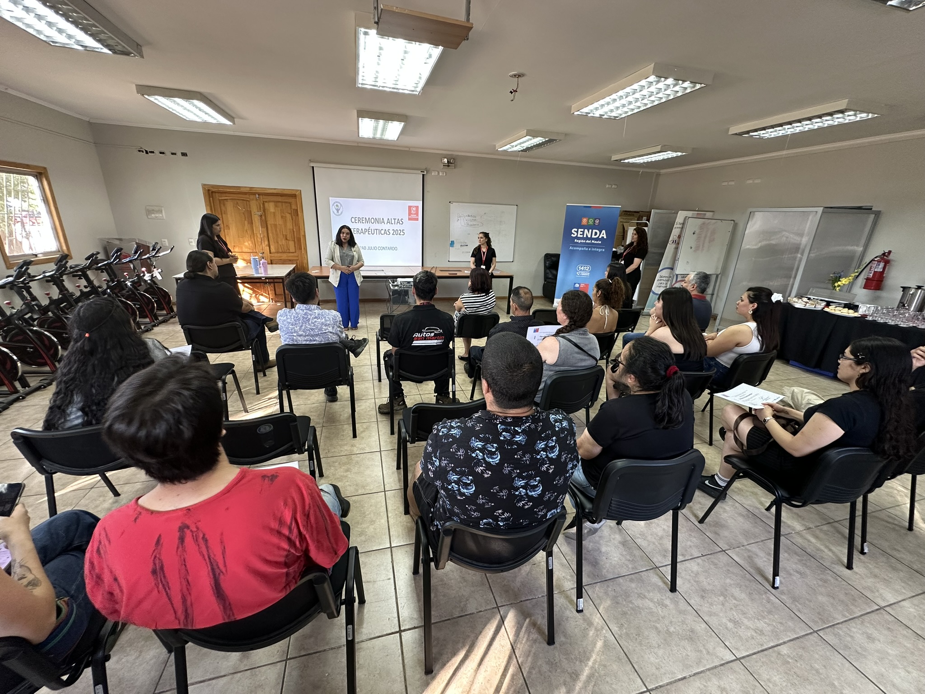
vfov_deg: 85.7
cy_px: 347
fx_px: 374
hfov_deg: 102.1
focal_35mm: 14
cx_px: 462
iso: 160
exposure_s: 1/50
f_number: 2.2
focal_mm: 2.22
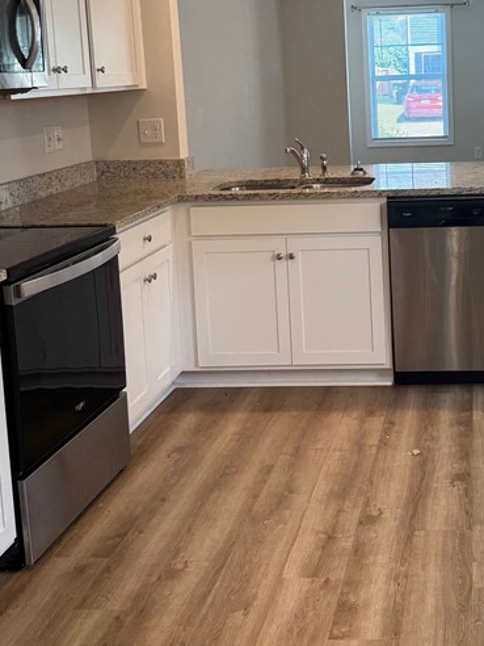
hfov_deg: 28.3
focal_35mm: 50
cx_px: 404
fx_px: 932
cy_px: 169
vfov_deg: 37.3
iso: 125
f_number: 1.78
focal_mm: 6.76
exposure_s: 1/120
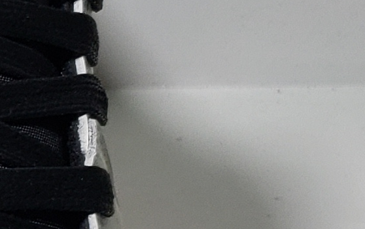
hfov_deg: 9.7
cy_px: 324
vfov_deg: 6.5
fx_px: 1980
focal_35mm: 199
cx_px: -391
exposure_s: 1/380
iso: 50
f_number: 1.5
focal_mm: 4.3
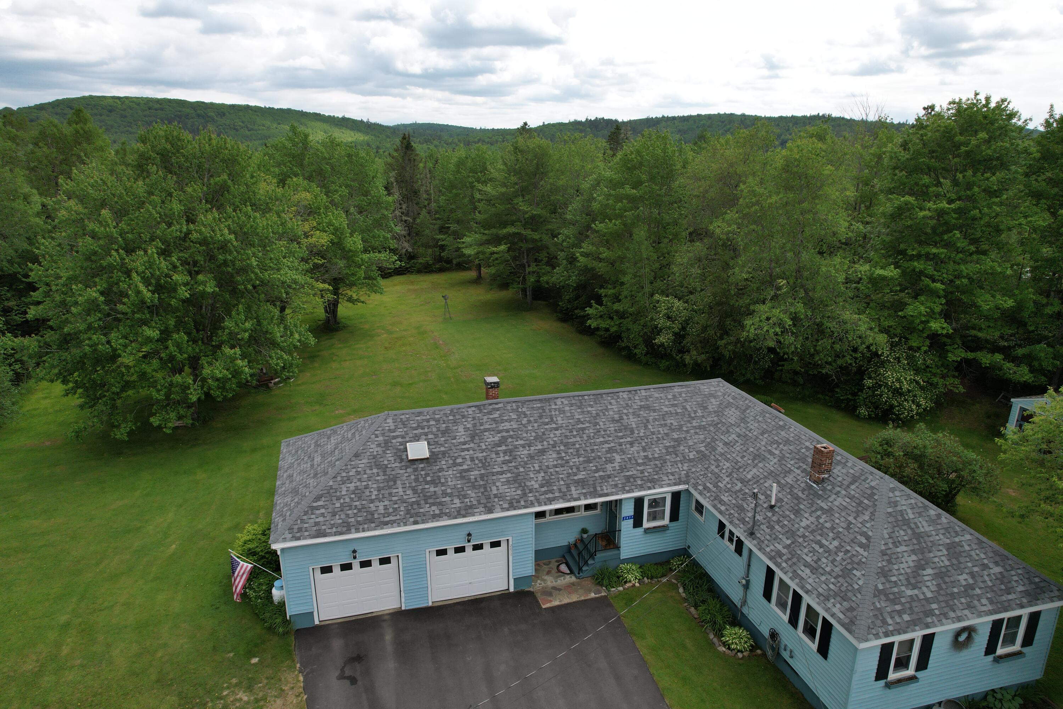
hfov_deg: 78.6
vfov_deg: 57.2
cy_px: 354
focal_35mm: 22
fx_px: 650
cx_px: 532
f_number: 2.8
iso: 100
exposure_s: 1/1500
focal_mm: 8.38
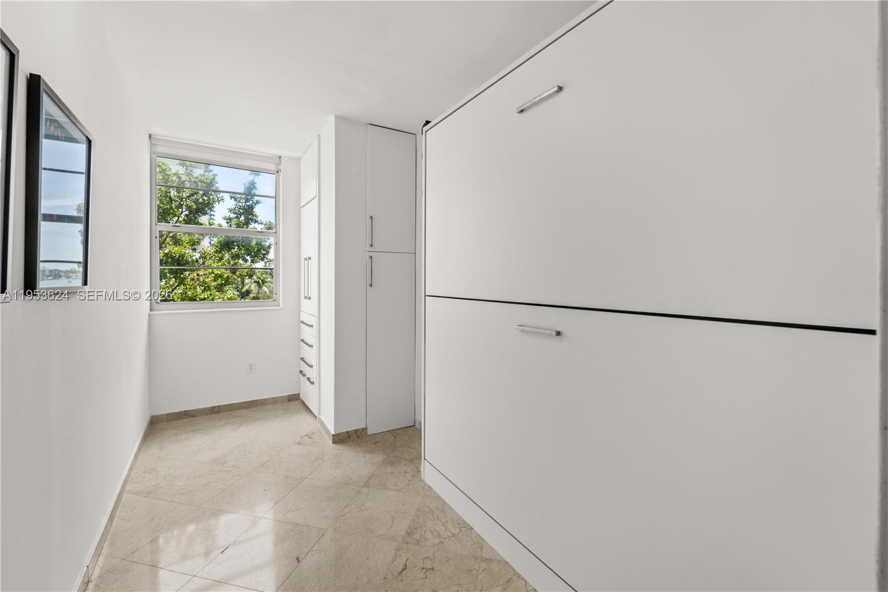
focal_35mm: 14
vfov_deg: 81.2
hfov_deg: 104.3
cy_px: 296
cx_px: 444
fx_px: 345
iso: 250
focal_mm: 14
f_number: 11
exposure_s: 1/4
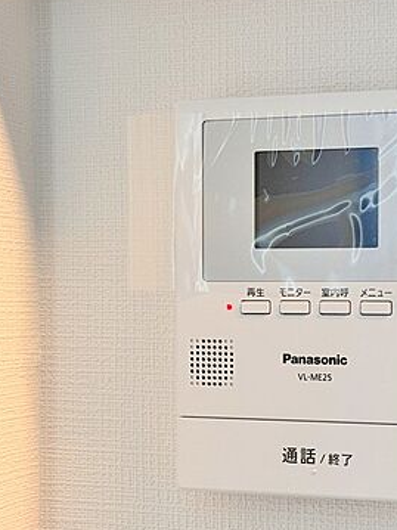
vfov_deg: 23.5
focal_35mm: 83
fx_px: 1270
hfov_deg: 17.6
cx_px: 307
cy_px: 323
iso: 100
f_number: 1.78
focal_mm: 6.76
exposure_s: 1/50
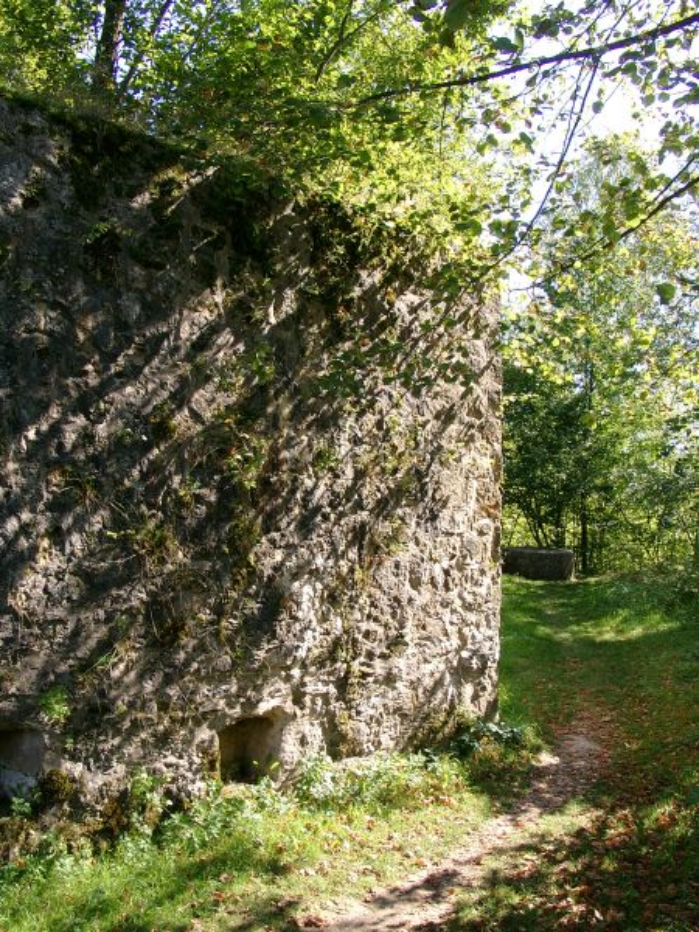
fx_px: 942
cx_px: 350
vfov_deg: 52.6
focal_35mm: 35
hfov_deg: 40.7
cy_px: 466
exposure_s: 1/138
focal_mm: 7.39
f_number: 4
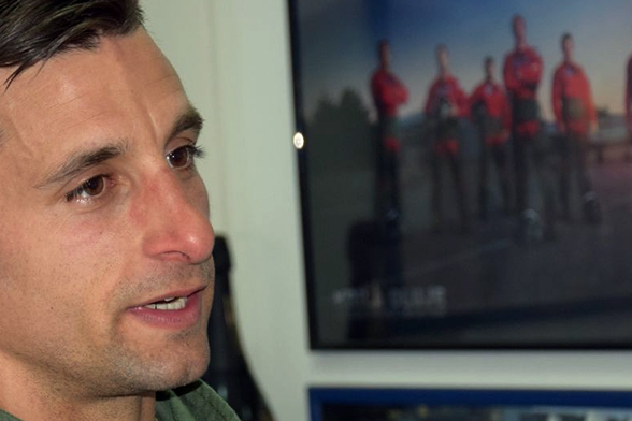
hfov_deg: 10.1
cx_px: 95
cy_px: 358
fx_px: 3546
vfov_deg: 6.8
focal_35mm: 202
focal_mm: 66
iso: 800
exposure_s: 1/80
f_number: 5.3
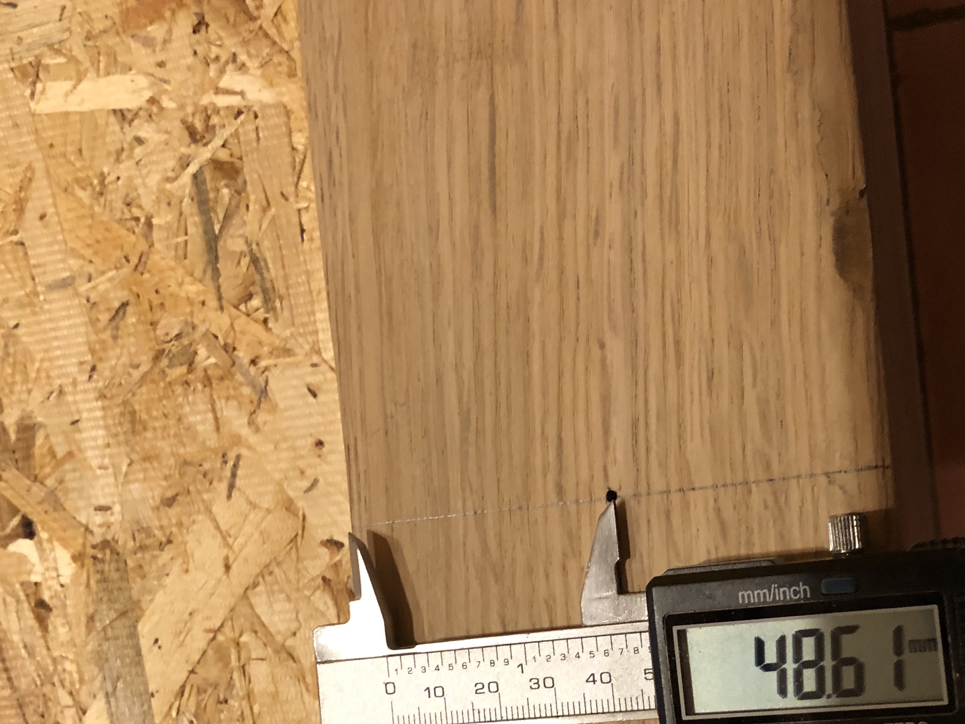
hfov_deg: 40.1
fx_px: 1310
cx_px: 605
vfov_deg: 30.3
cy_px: 548
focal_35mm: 47
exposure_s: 1/17
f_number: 1.8
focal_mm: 4
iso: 100
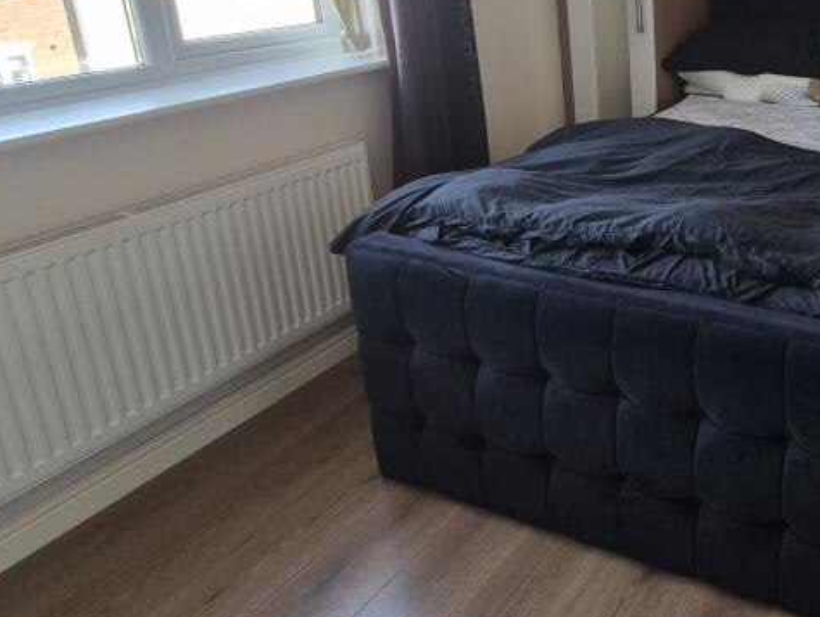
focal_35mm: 28
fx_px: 664
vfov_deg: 46.9
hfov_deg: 53.0
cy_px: 116
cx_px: 782
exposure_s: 1/100
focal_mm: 2.2
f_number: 2.2
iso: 80
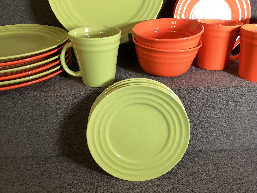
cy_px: 96
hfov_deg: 58.3
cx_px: 128
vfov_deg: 45.4
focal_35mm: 31
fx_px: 230
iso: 160
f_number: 2.4
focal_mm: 3.3
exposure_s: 1/50
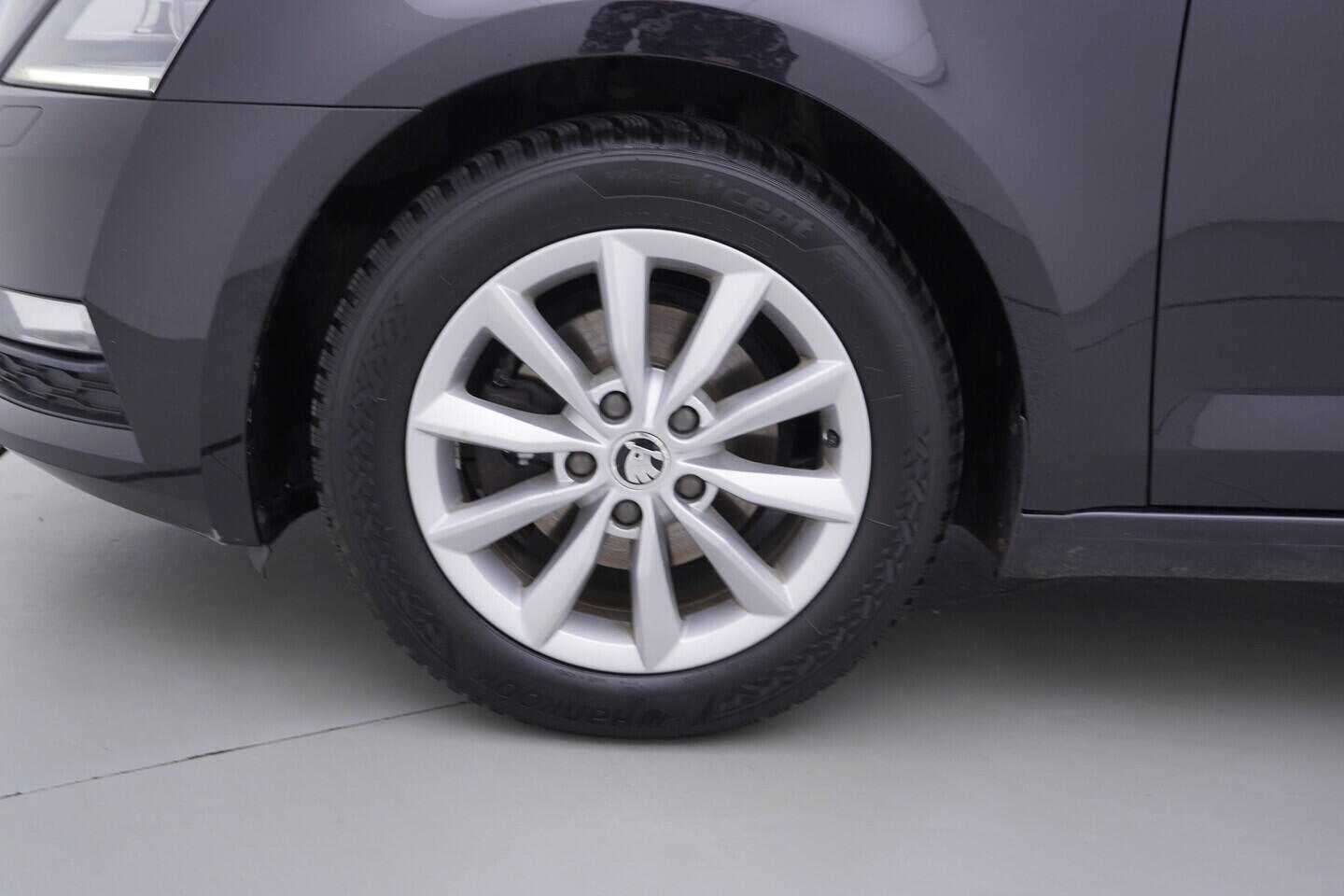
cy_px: 448
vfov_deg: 36.9
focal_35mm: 36
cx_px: 672
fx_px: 1344
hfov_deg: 53.1
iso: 125
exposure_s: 1/60
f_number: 3.5
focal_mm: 24
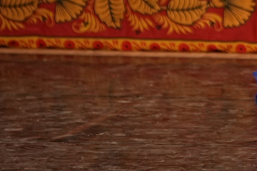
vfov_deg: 1.8
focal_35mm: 744
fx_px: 5312
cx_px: 317
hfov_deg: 2.8
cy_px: -111
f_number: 2.8
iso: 1250
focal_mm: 180
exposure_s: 1/320
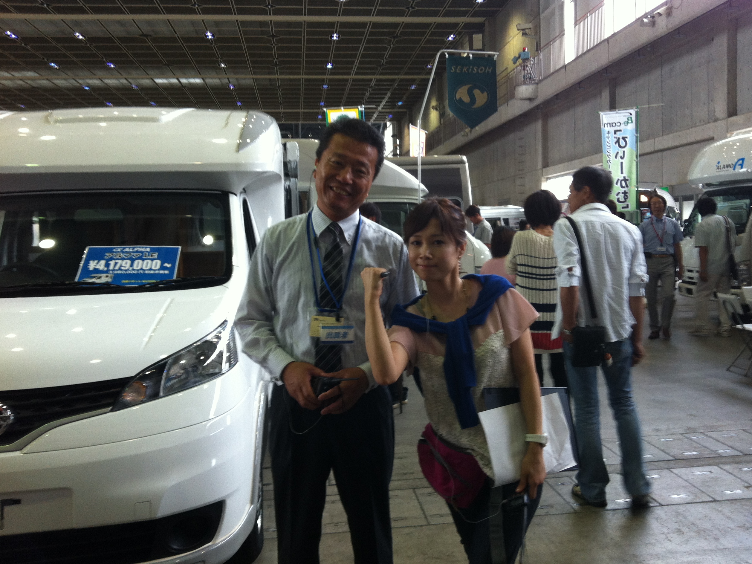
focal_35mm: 36
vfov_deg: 39.7
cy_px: 282
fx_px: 782
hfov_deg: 51.3
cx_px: 385
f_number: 2.8
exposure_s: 1/24
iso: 80
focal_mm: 3.85
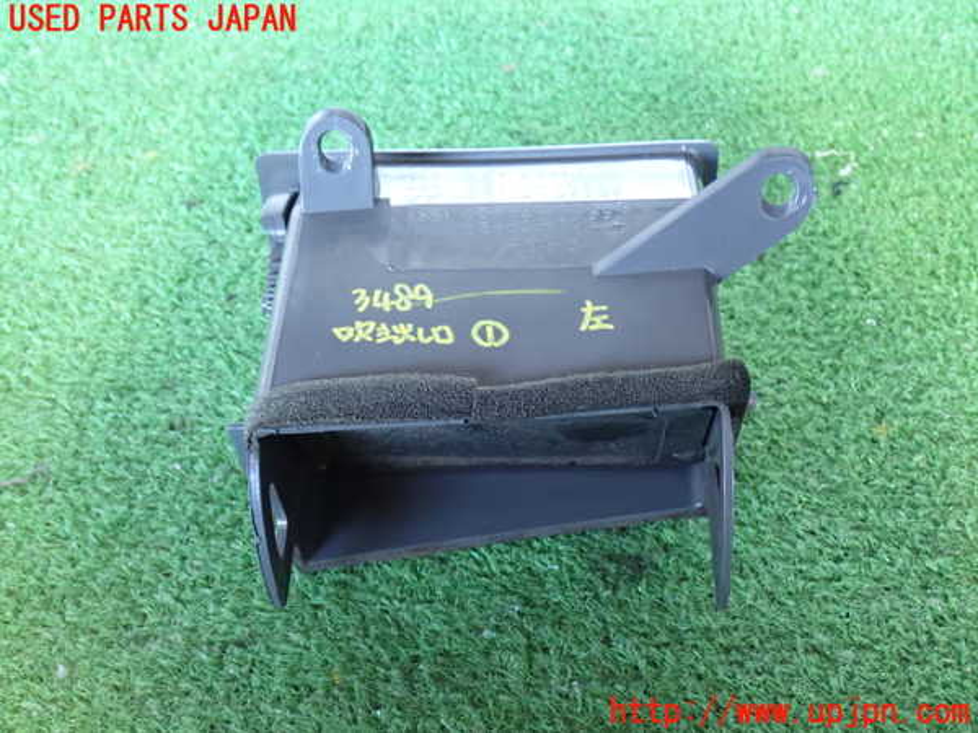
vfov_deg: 32.9
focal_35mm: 44
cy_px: 366
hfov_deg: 42.9
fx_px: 1243
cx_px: 489
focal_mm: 7.84
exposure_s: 1/25
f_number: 2.9
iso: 800
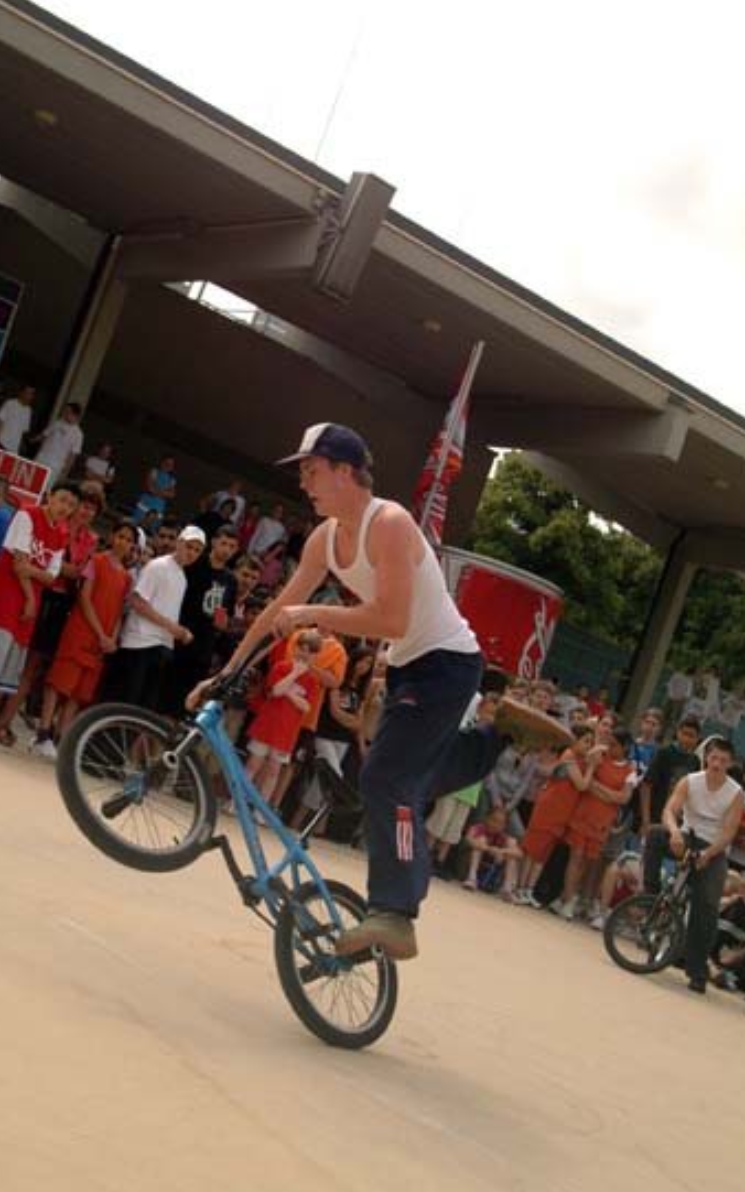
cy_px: 604
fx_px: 1820
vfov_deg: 36.3
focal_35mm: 56
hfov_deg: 23.1
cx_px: 352
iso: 200
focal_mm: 36
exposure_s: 1/350
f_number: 9.5
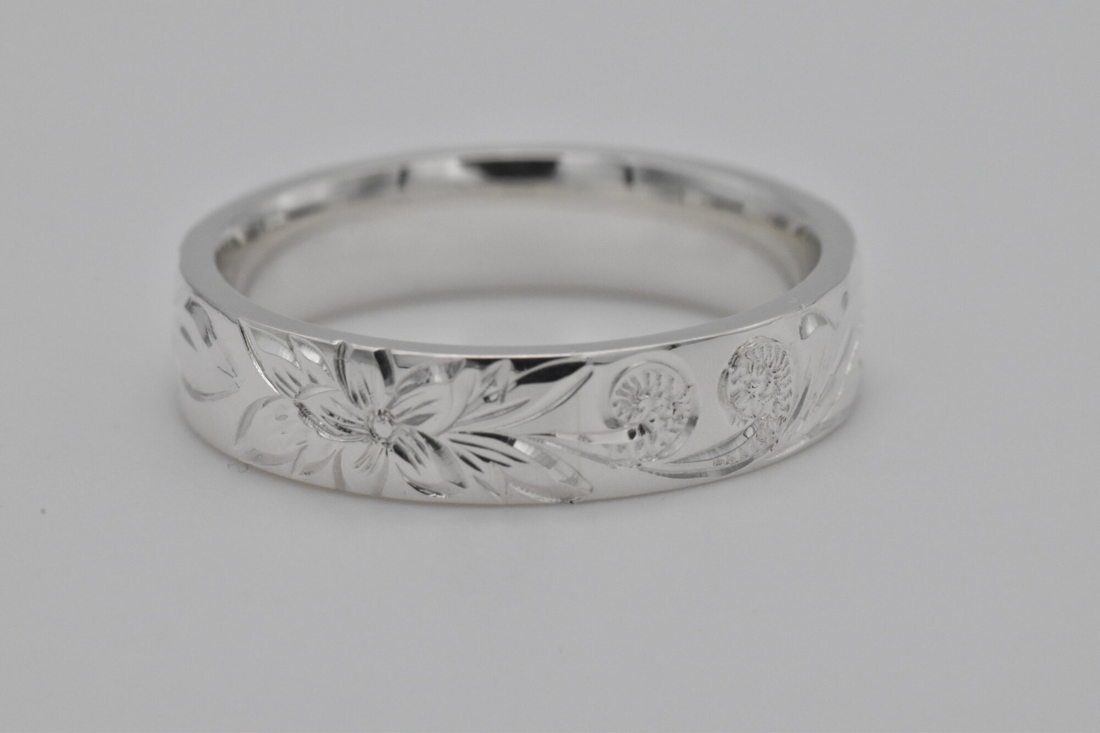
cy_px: 366
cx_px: 550
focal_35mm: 135
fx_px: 4124
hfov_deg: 15.2
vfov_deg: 10.2
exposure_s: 1/200
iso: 1600
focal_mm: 90
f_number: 29
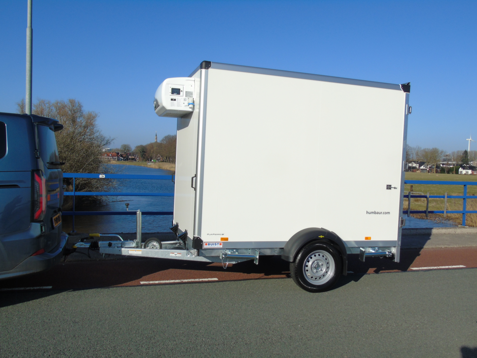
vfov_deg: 48.2
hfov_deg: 61.7
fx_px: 400
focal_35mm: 29
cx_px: 238
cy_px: 179
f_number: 4
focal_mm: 5.2
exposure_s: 1/1000
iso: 80
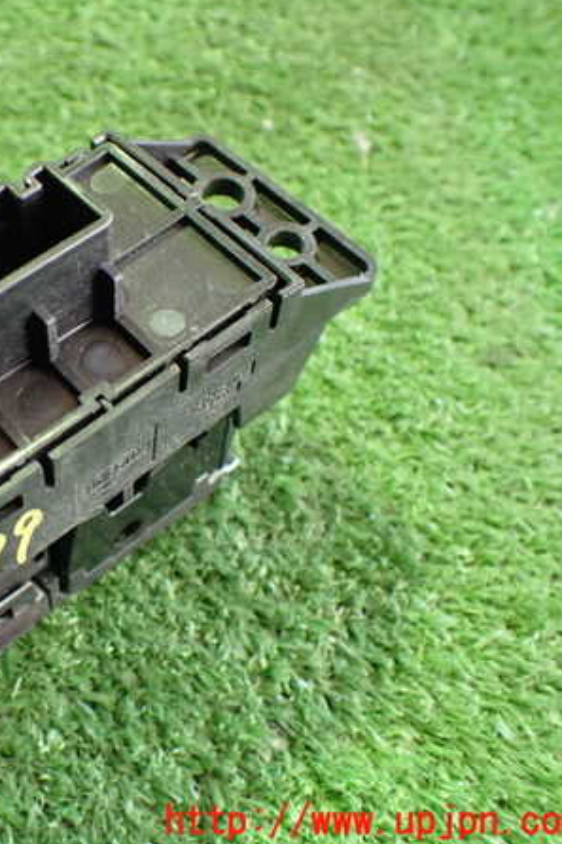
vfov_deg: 46.4
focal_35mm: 42
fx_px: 984
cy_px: 420
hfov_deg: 30.1
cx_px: 25
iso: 800
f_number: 2.3
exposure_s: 1/30
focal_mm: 5.4
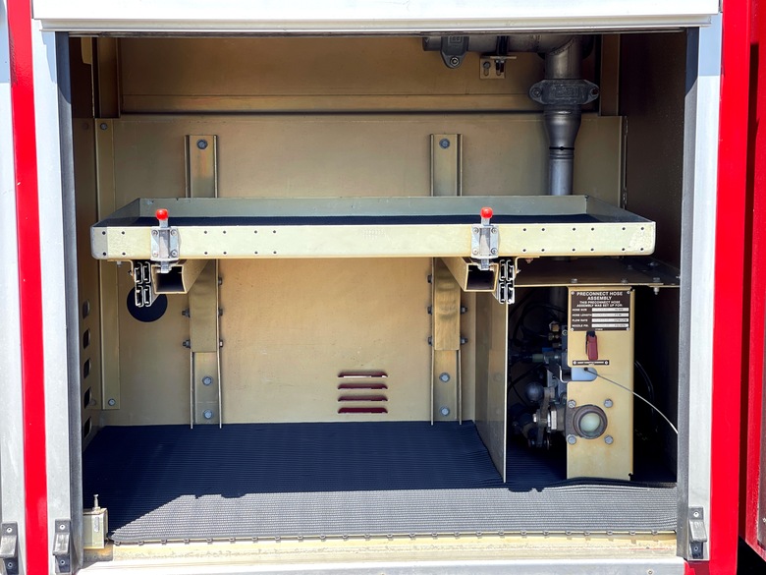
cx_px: 383
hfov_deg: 30.3
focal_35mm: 64
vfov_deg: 22.9
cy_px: 288
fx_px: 1416
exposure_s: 1/156
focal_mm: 7.5
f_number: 2.2
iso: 25
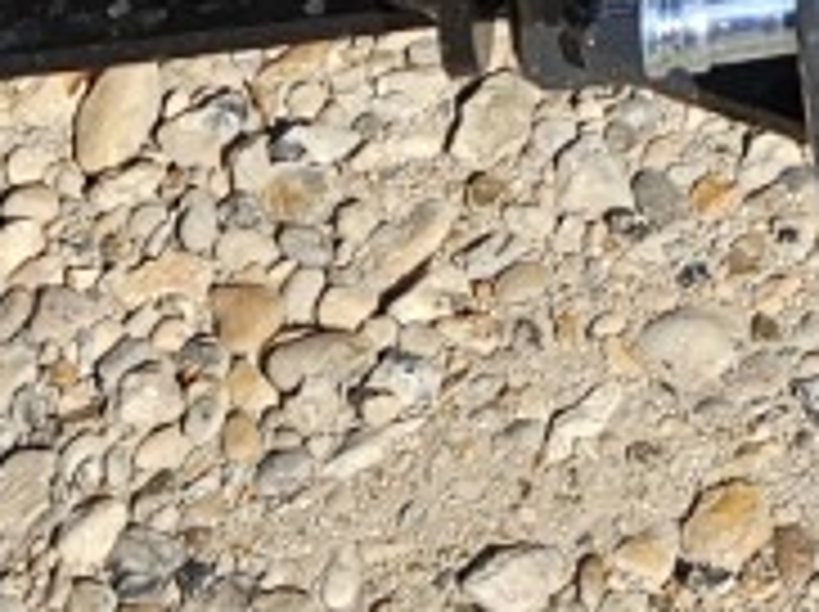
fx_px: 4300
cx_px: 1696
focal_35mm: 182
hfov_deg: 10.0
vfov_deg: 7.1
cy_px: -1364
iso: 25
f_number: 1.8
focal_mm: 5.4
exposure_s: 1/1529
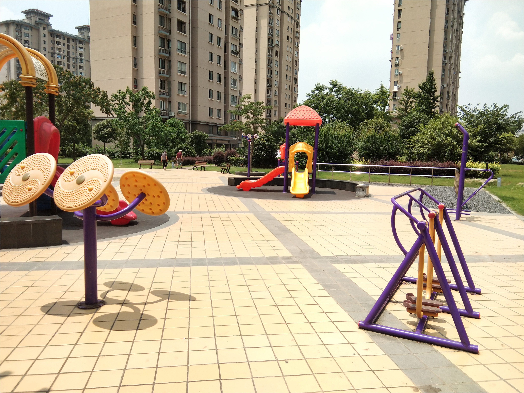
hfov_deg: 58.4
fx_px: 469
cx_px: 262
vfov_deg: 45.4
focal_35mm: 31
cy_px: 196
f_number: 2.2
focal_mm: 3.69
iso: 50
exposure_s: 1/893
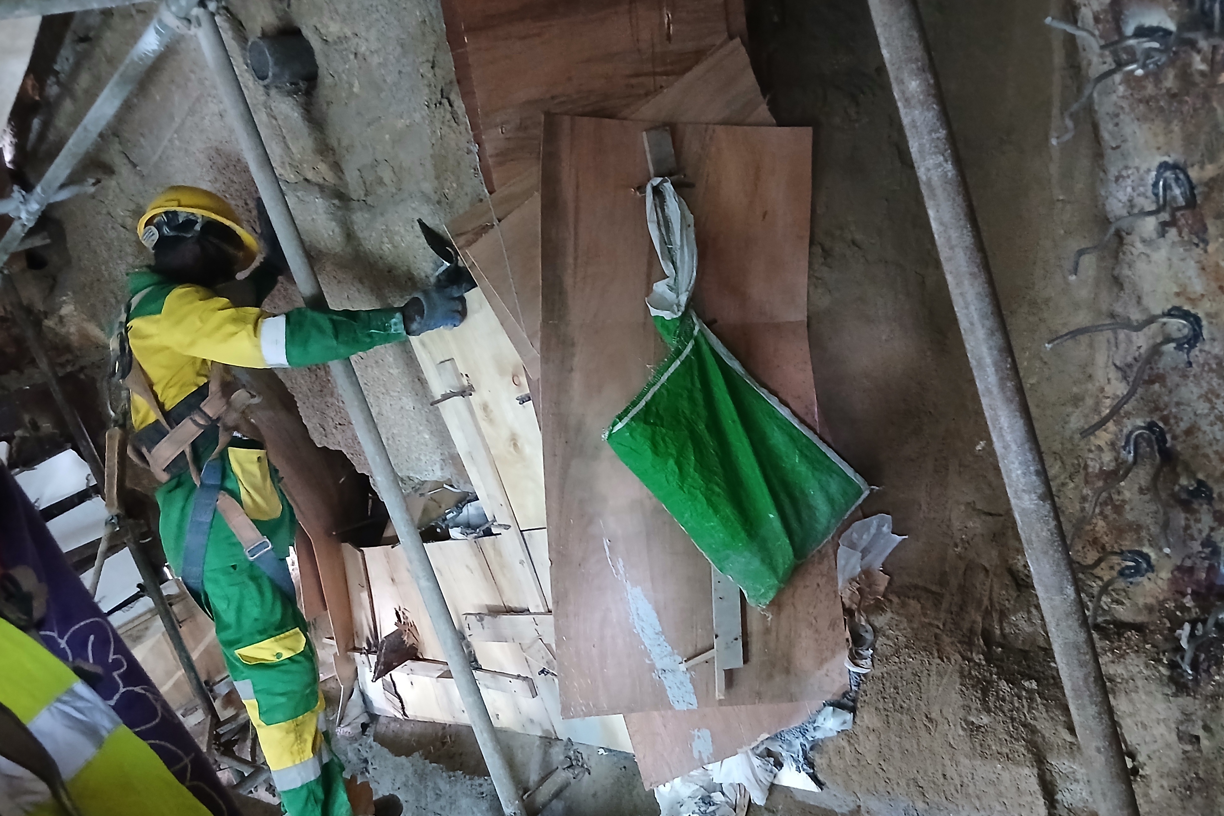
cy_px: 463
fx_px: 952
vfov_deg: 46.3
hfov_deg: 65.5
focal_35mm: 28
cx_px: 597
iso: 1000
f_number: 1.8
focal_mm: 3.98
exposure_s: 1/16.7
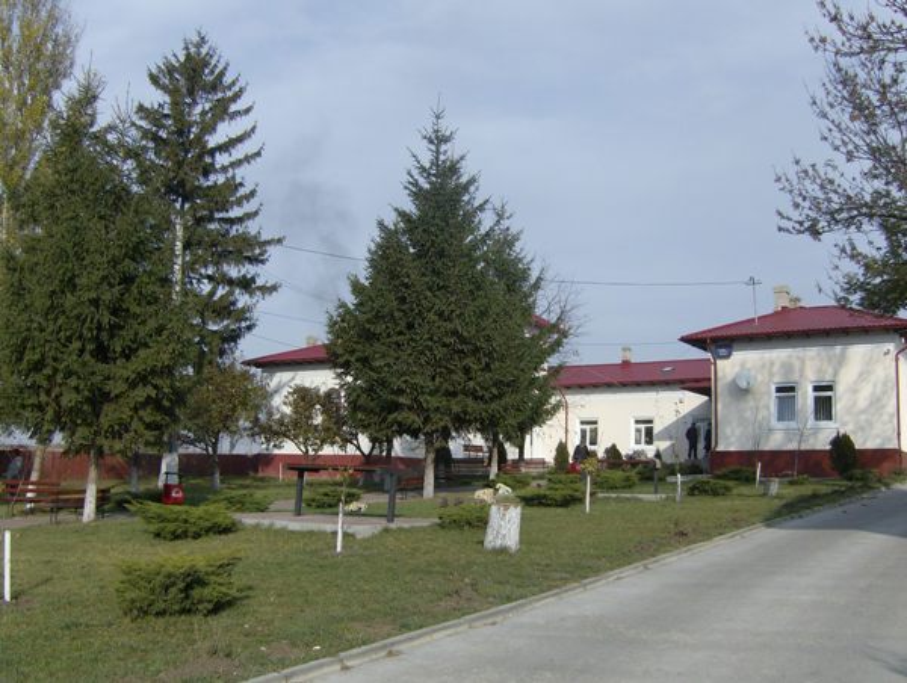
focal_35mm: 36
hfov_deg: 51.3
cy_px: 342
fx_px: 945
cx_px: 454
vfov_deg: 39.8
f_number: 4.7
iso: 100
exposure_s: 1/773
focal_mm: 6
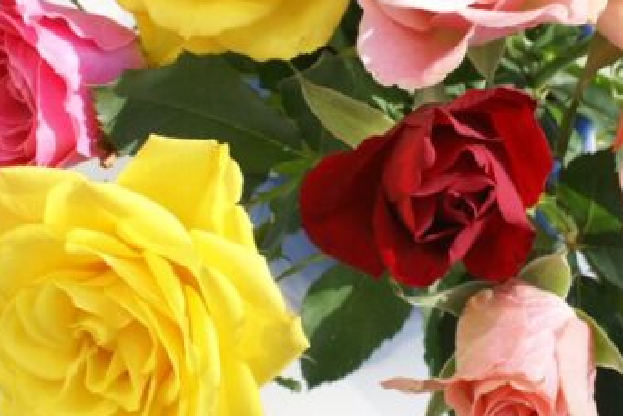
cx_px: 388
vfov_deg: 17.3
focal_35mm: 79
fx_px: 1367
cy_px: 172
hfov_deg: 25.6
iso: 100
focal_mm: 30
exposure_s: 1/60
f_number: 9
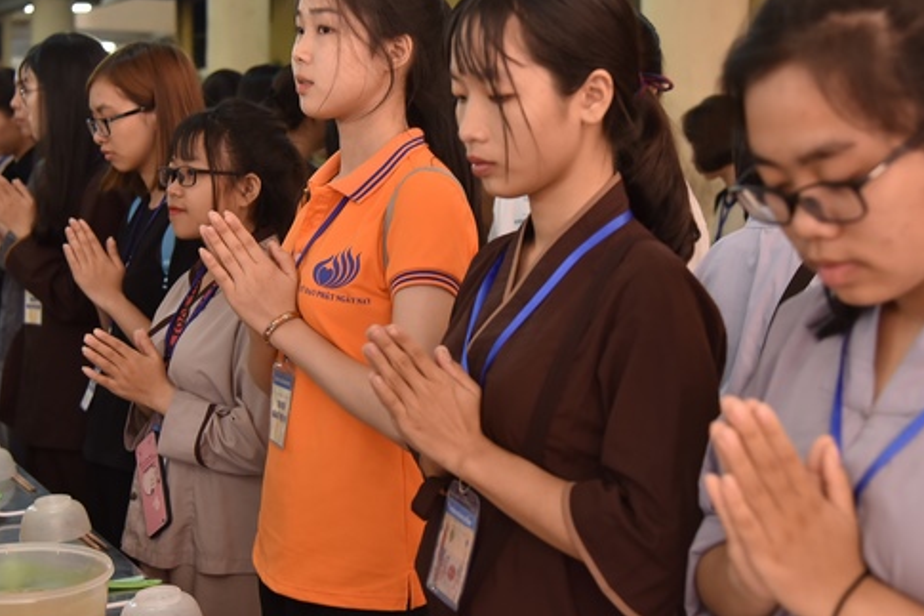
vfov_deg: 22.9
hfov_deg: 33.9
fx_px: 1514
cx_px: 400
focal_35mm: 59
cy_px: 207
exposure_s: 1/60
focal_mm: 44
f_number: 4
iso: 800
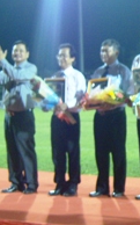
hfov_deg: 10.6
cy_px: 118
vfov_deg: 17.4
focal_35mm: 120
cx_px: 201
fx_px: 734
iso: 200
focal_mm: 9.2
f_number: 3.1
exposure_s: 1/30
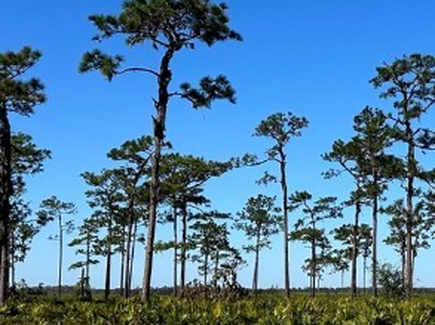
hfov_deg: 22.5
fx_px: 1054
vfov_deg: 17.5
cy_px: 98
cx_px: 423
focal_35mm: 84
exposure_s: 1/6211
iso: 80
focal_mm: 6.86
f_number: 1.78
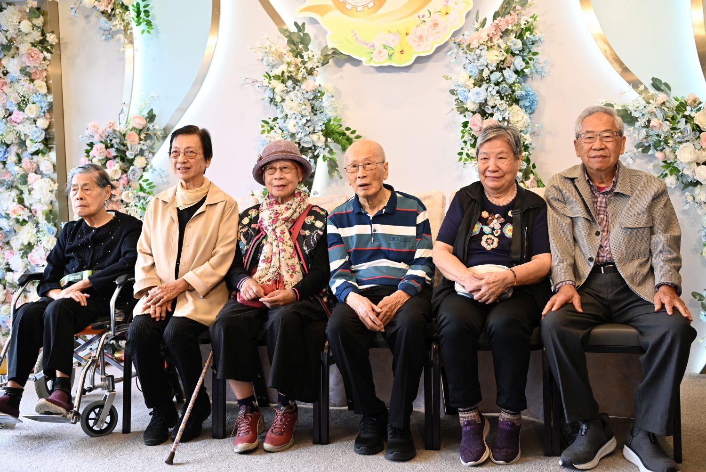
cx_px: 353
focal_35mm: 40
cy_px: 236
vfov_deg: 33.4
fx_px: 785
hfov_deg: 48.4
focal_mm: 40
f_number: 4
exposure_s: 1/125
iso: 400
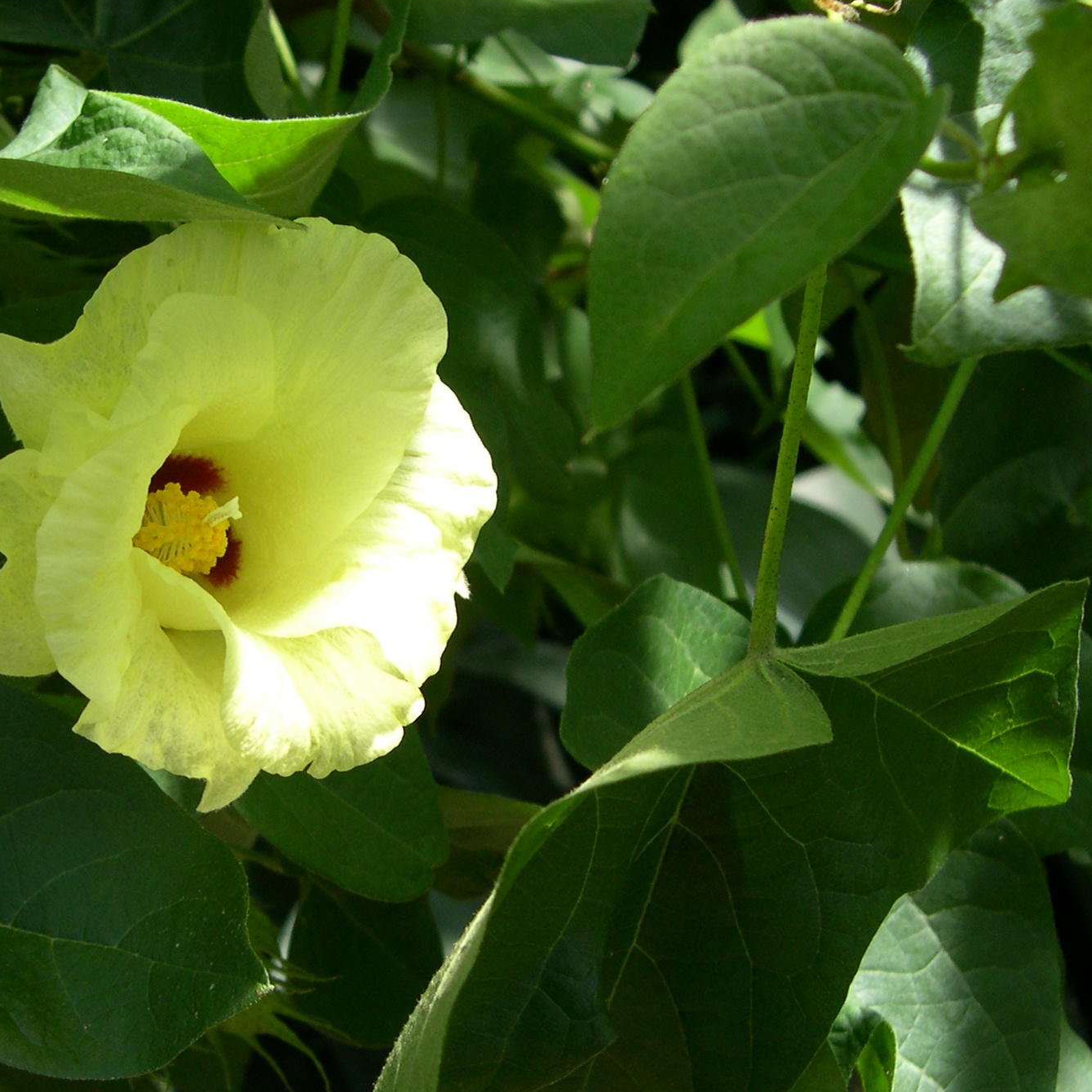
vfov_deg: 30.0
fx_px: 2034
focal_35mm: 57
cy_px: 618
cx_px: 353
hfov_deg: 29.8
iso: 100
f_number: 2.8
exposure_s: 1/274
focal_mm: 8
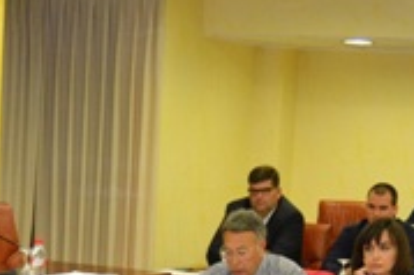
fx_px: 1356
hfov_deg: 17.3
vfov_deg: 11.4
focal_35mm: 118
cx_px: 113
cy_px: 326
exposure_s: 1/60
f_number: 3.5
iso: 1000
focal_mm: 22
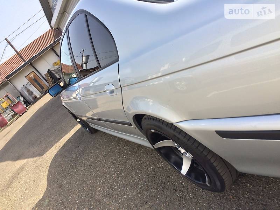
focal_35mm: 29
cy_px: 105
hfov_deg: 61.7
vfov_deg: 48.2
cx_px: 140
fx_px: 235
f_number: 2.2
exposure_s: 1/855
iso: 32
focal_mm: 4.2
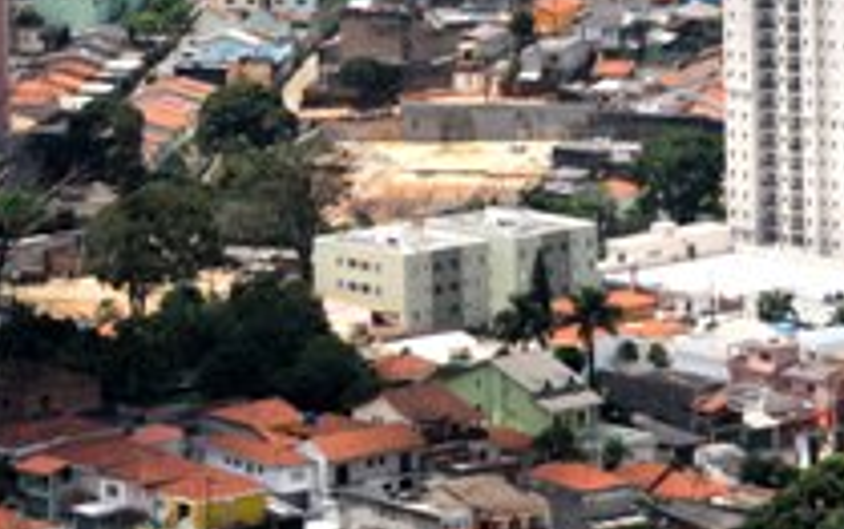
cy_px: -228
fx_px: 8379
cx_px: 468
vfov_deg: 3.6
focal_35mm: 364
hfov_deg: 5.8
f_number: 11
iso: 500
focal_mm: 78
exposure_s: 1/1000
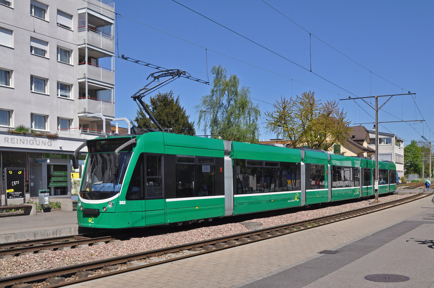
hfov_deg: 53.2
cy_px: 144
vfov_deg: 36.8
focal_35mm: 36
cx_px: 217
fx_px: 433
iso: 200
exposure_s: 1/320
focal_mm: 24
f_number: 11
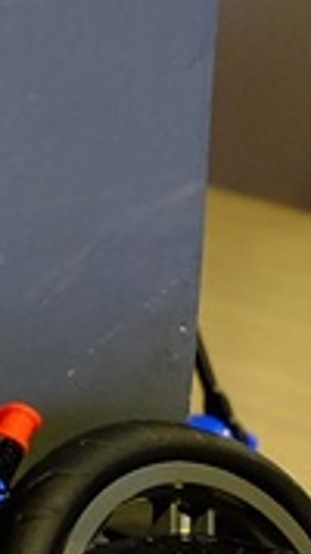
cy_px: 207
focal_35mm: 193
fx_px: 2832
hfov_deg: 5.7
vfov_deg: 11.2
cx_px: -753
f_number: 4.5
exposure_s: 1/60
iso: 1250
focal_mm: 21.1
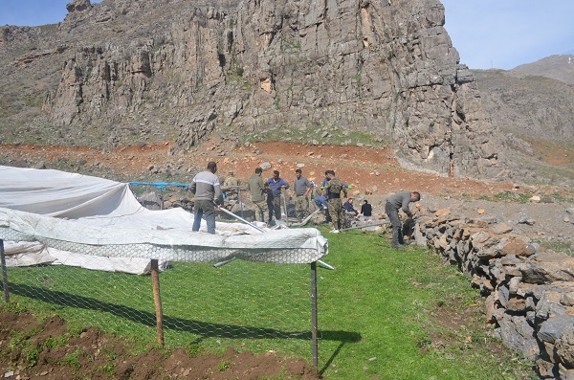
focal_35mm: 27
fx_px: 429
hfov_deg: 67.5
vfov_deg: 47.7
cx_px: 287
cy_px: 190
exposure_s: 1/250
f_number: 8
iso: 100
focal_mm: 18
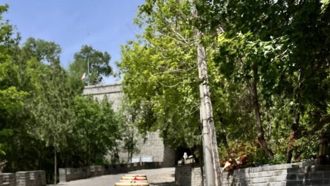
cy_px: 283
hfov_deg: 39.0
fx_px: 464
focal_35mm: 53
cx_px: 134
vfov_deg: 19.6
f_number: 1.6
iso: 50
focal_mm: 5.1
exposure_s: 1/15152
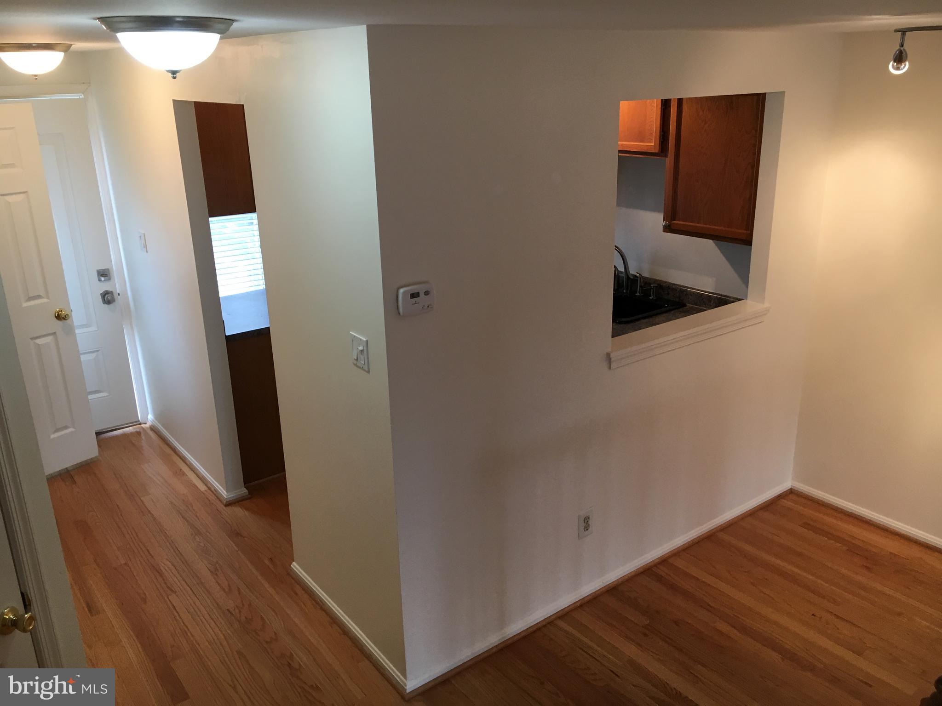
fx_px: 789
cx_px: 471
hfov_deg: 61.7
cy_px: 353
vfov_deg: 48.2
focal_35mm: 29
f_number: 2.2
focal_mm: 4.15
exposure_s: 1/30
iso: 40
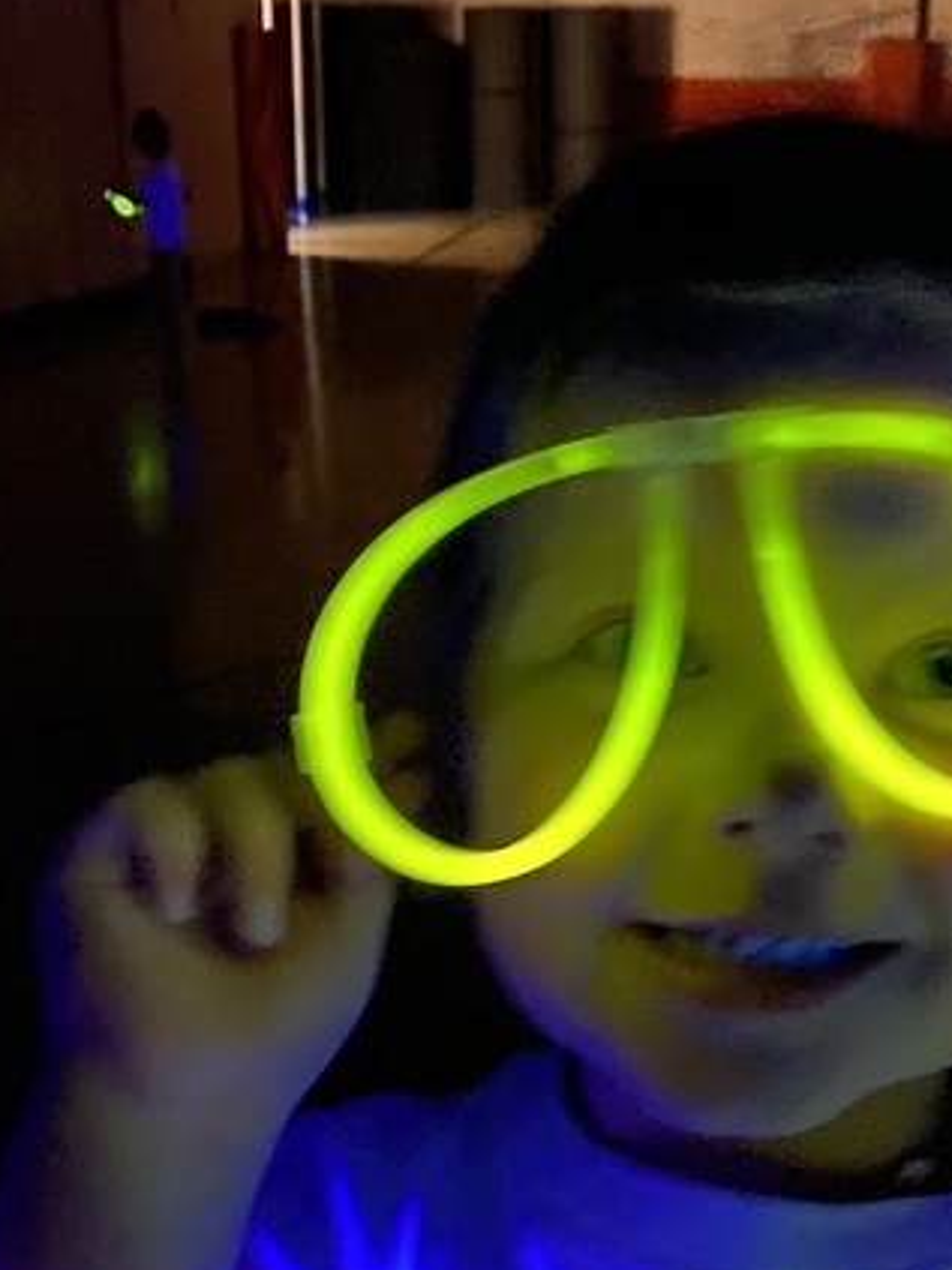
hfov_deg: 23.2
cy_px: 1168
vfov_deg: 29.3
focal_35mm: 63
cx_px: 637
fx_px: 2311
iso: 2500
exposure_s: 1/8
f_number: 1.8
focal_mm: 4.25
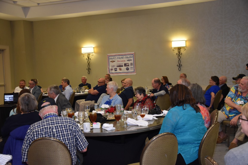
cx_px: 124
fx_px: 310
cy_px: 82
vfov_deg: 29.9
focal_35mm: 45
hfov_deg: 43.6
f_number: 4.2
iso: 1100
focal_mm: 30
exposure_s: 1/60
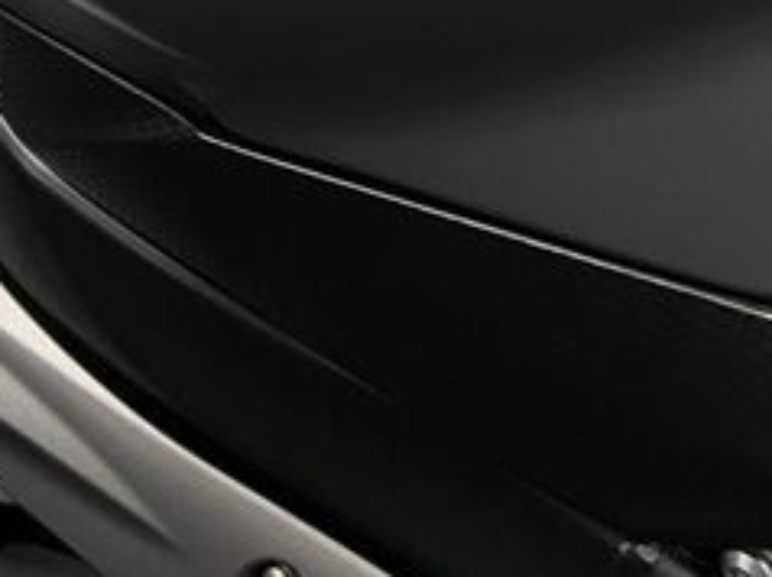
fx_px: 1560
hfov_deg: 27.2
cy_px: -110
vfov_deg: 19.7
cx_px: 629
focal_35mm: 70
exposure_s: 1/50
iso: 100
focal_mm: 5.1
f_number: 1.6
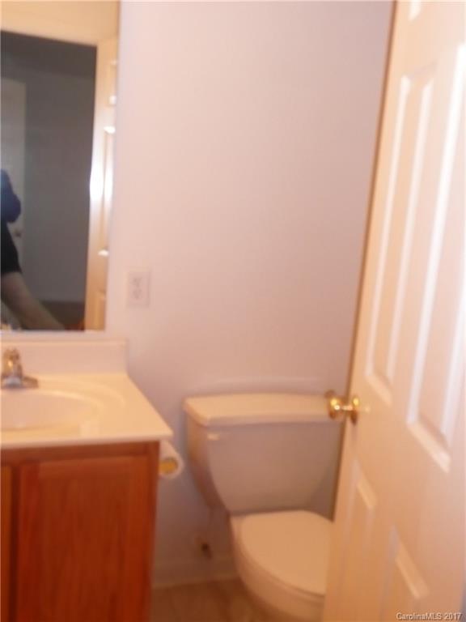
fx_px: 682
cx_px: 233
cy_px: 311
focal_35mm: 38
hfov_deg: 37.7
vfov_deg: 49.0
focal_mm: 6.2
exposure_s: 1/30
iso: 320
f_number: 3.8
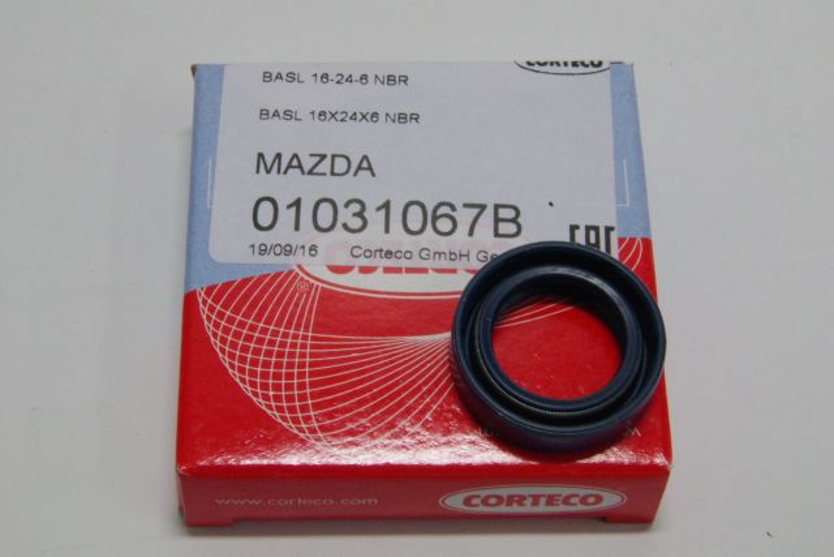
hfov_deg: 23.4
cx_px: 417
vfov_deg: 15.7
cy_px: 278
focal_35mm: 87
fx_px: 2016
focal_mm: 58
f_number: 40
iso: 6400
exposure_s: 1/25
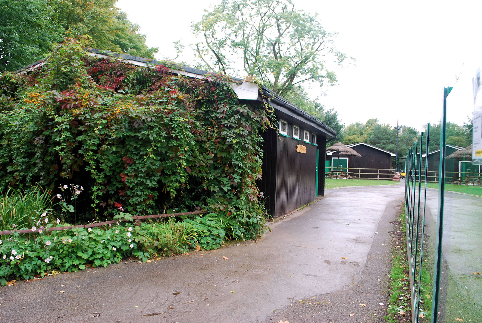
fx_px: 362
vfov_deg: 48.0
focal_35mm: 27
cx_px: 241
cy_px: 162
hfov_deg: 67.3
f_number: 6.3
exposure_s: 1/60
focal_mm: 18
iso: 200
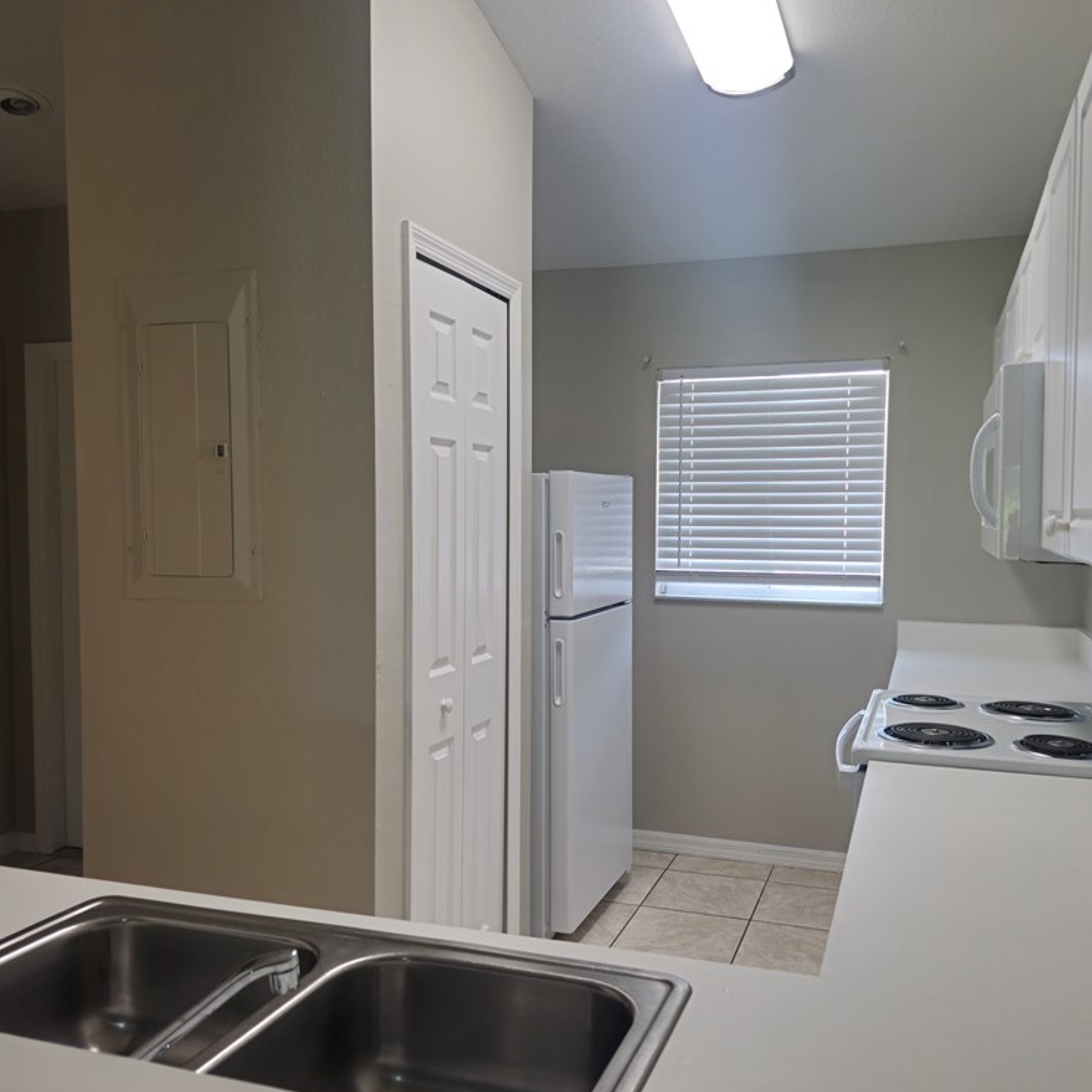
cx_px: 598
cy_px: 558
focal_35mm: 28
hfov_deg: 57.2
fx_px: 999
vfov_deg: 57.3
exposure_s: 1/60
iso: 64
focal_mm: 5.54
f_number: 1.8
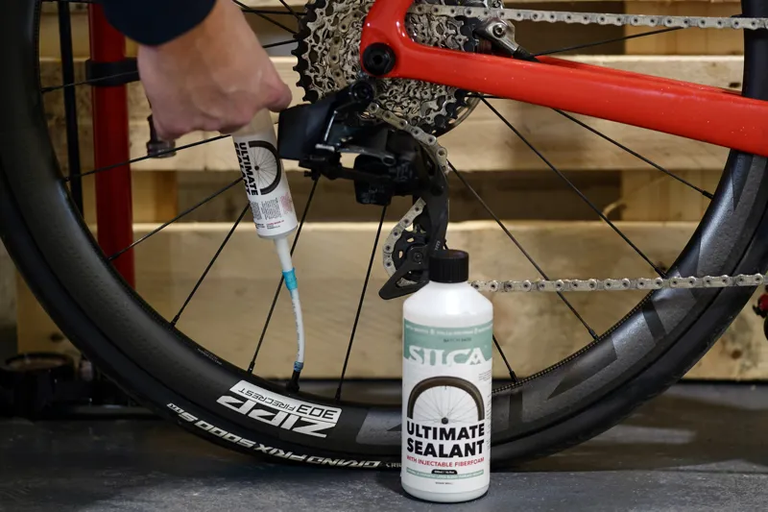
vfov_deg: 12.6
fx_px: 2325
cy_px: 256
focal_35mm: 109
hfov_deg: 18.8
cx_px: 384
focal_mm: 109
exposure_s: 1/10
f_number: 2.8
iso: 50
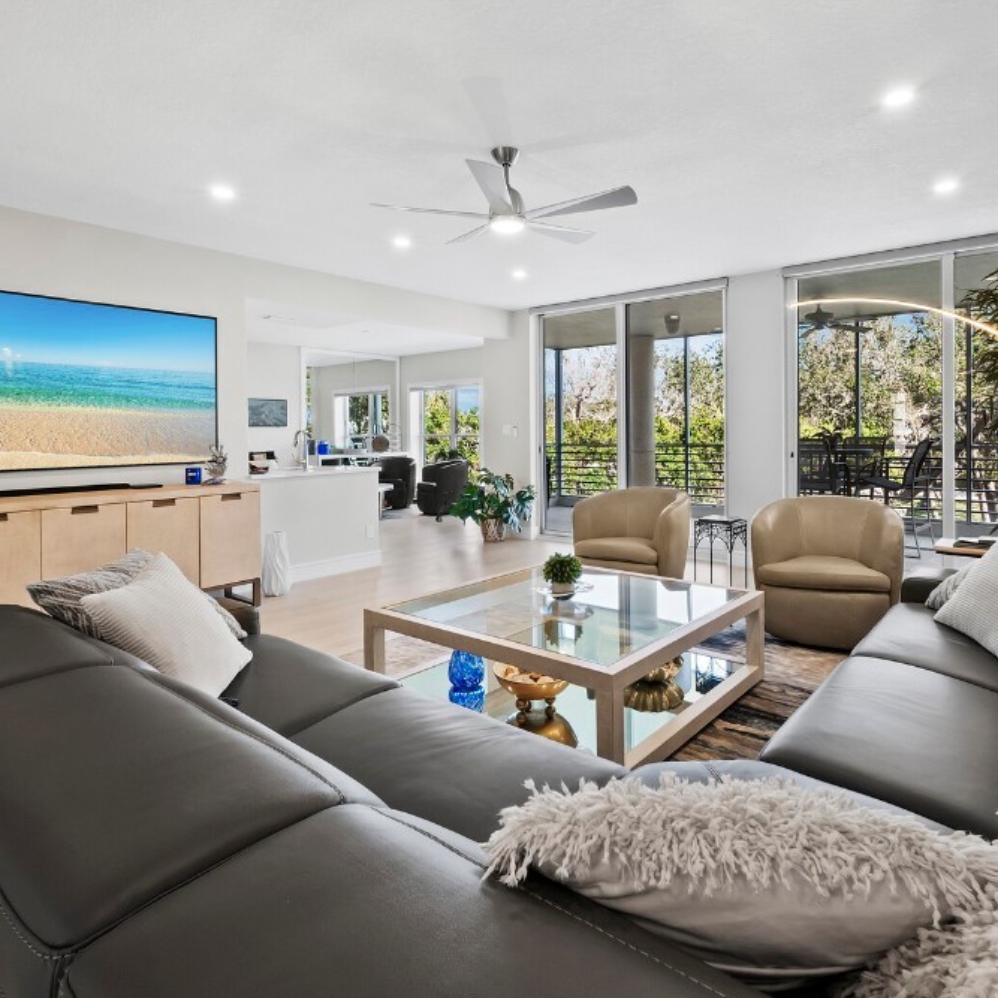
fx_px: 620
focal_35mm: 19
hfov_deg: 77.3
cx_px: 561
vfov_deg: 77.2
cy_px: 428
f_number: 11
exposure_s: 1/4
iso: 400
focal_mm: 7
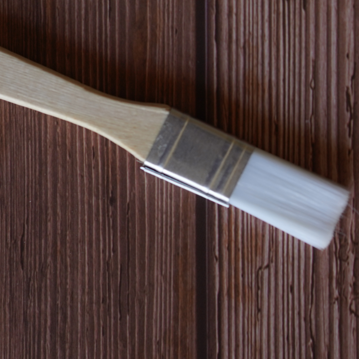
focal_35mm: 81
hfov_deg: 21.3
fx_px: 950
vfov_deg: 21.3
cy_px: 103
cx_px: 103
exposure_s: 1/80
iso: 400
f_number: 4
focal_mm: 35
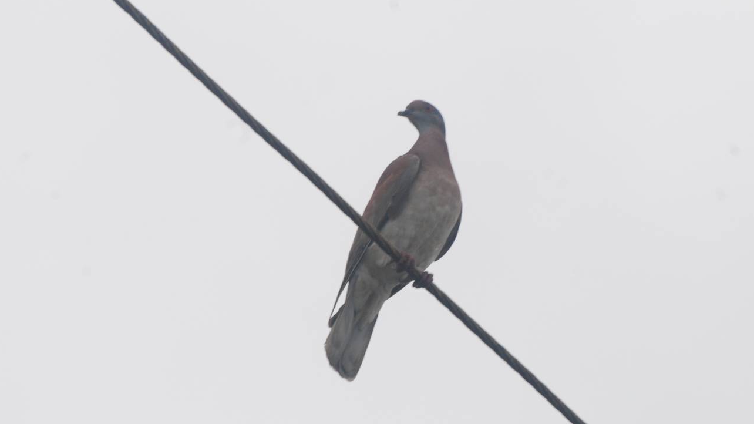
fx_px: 11755
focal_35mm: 588
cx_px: 448
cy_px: 217
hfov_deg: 3.7
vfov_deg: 2.1
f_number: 11
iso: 400
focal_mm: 300
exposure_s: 1/160
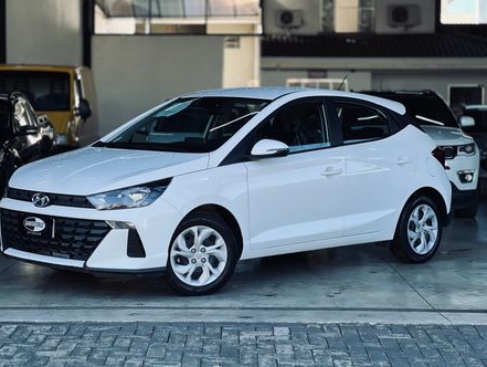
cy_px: 178
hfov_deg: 23.8
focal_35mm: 82
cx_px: 237
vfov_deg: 18.0
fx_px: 1155
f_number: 2.8
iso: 50
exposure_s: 1/121
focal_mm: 9
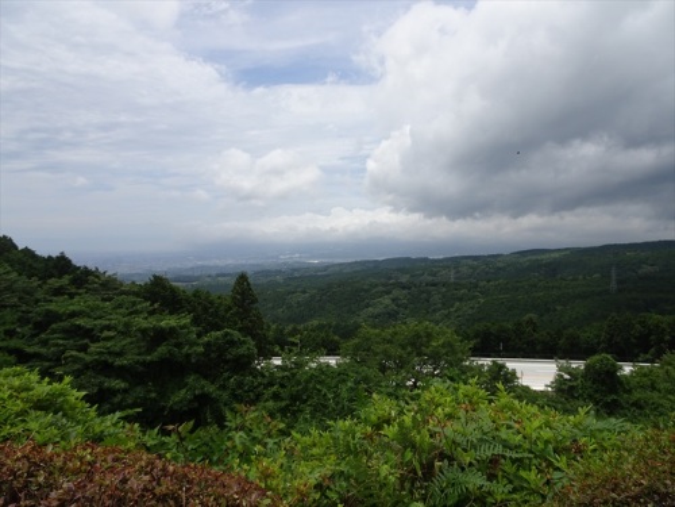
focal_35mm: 24
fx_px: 468
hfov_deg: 71.6
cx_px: 338
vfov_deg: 56.8
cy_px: 254
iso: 80
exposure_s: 1/1600
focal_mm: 4.1
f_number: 3.5
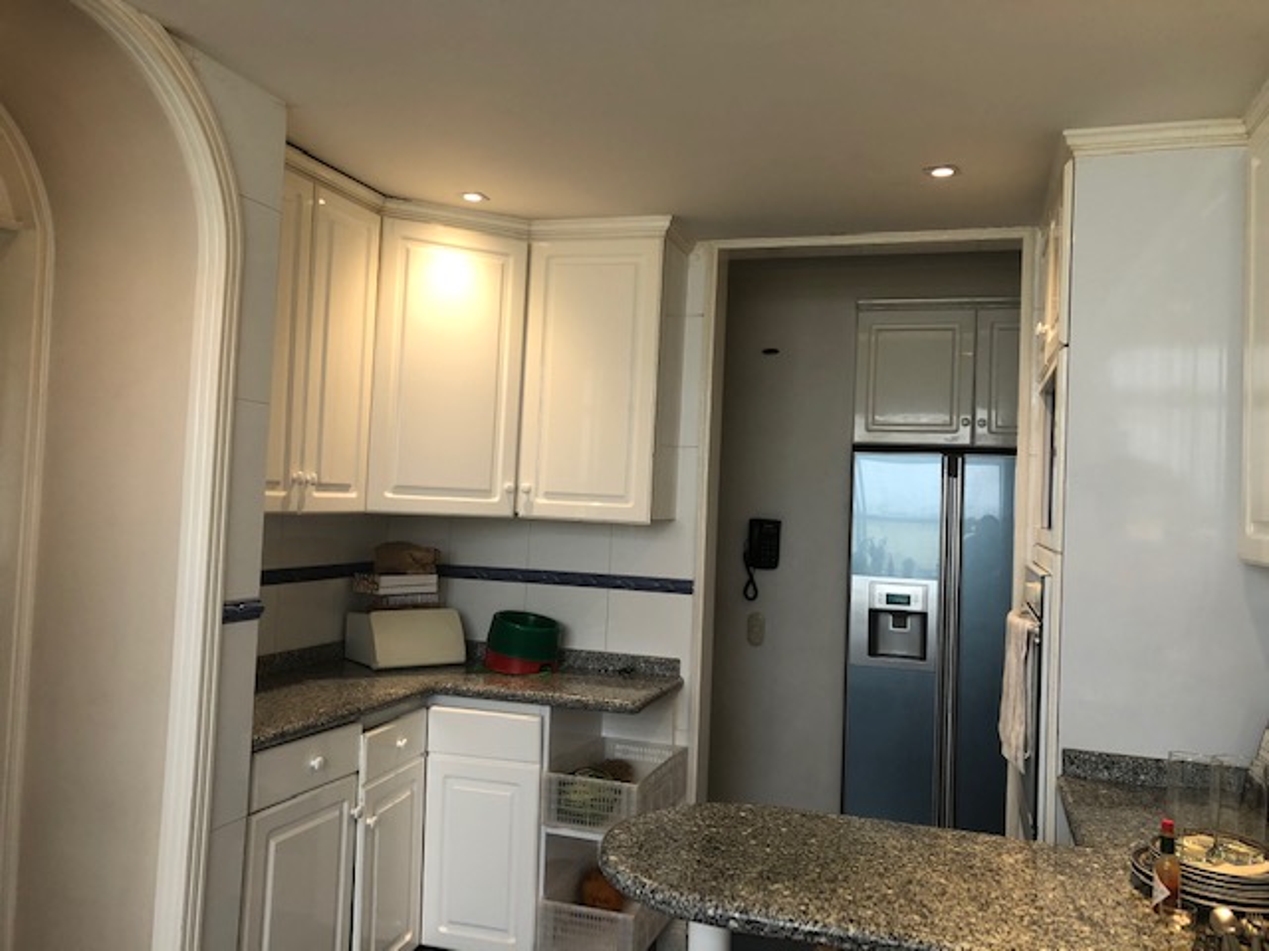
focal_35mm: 28
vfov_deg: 49.7
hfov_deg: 63.4
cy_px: 476
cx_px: 634
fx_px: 1026
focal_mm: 3.99
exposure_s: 1/30
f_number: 1.8
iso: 25
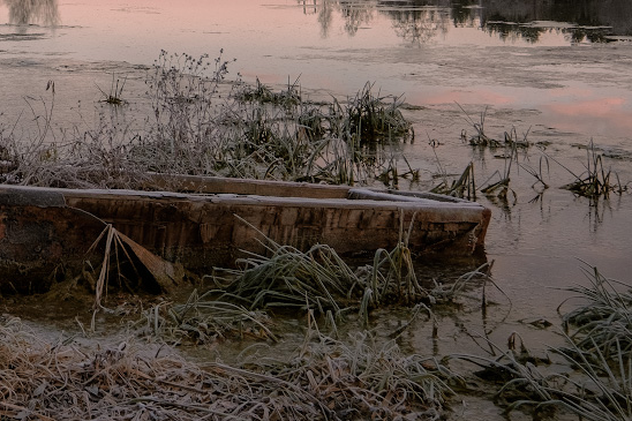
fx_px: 1615
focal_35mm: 92
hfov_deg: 20.8
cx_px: -99
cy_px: -99
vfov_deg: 14.3
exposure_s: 1/70
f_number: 11
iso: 400
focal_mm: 24
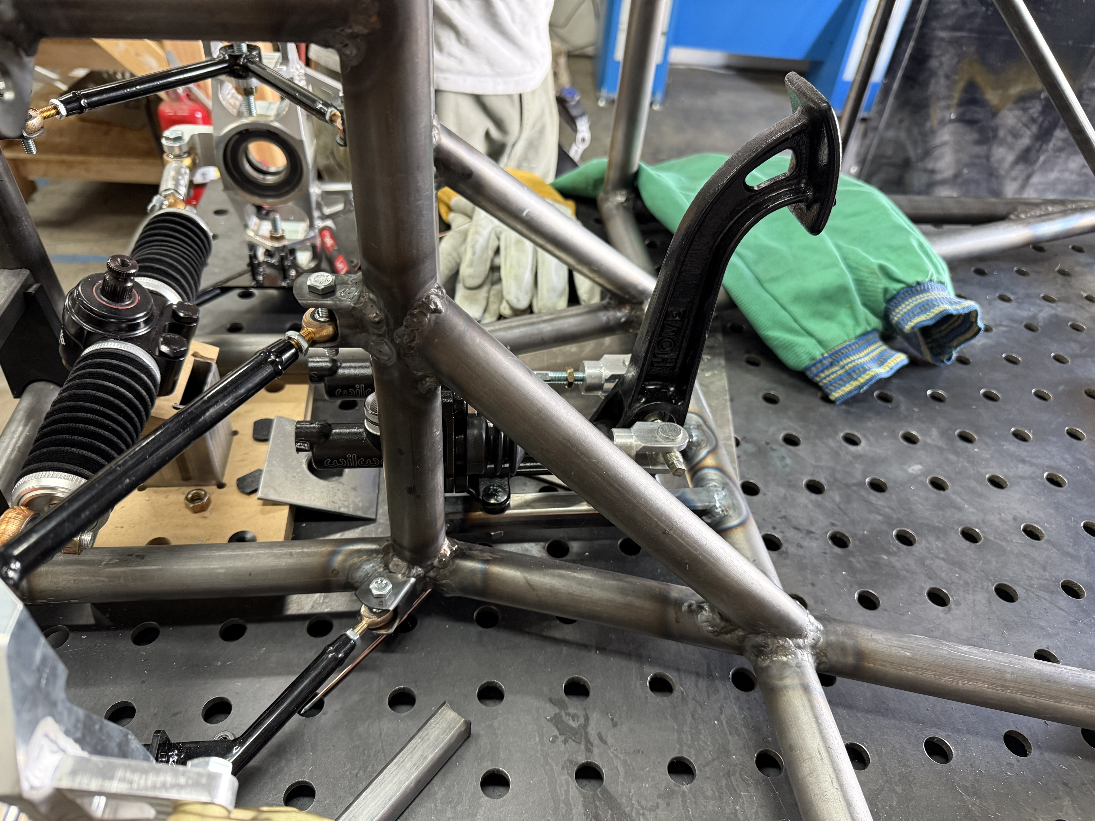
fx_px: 759
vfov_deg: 56.8
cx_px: 548
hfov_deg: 71.6
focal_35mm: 24
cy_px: 410
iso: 320
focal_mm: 6.76
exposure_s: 1/60
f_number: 1.78
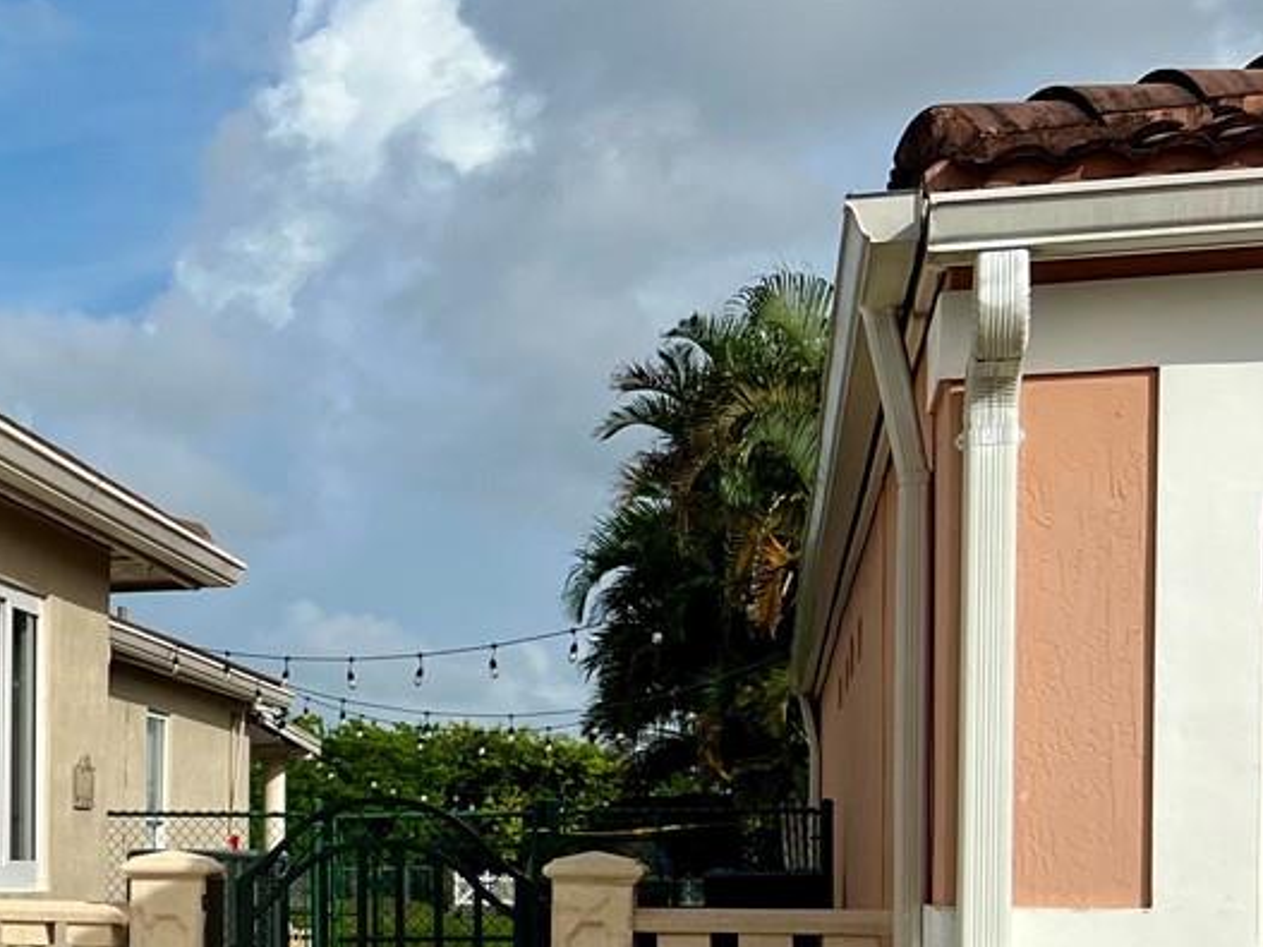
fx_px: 2882
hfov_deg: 21.5
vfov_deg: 18.3
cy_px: 856
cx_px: -518
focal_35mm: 79
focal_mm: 5.7
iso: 50
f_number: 1.5
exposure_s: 1/8696
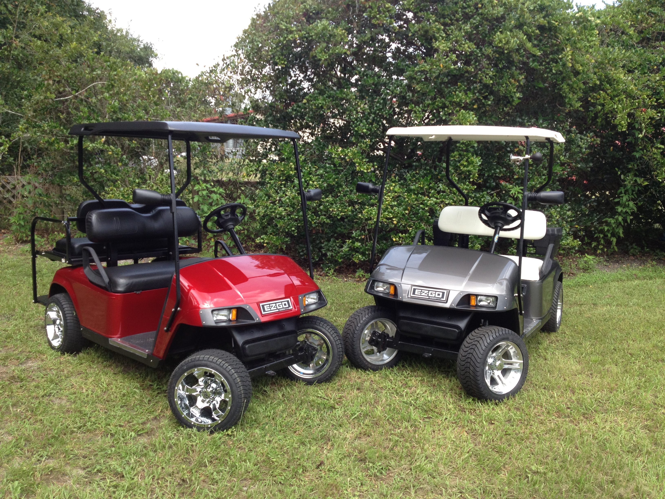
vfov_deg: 40.7
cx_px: 332
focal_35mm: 35
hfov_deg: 52.6
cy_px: 250
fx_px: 672
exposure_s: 1/361
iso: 64
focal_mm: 4.28
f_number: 2.4
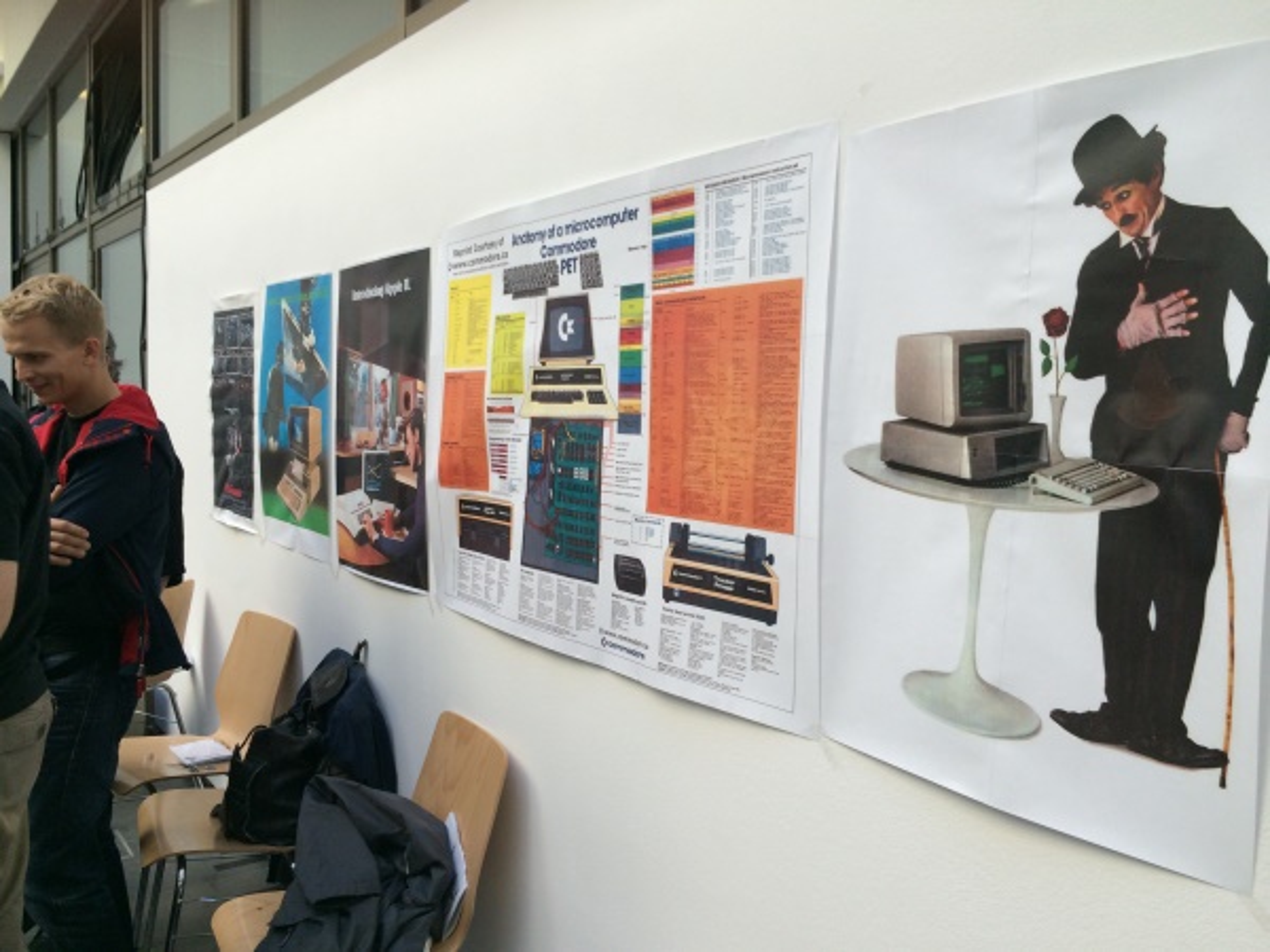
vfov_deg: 46.8
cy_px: 476
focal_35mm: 30
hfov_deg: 60.0
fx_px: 1101
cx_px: 635
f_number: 2.2
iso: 64
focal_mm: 4.12
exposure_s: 1/120
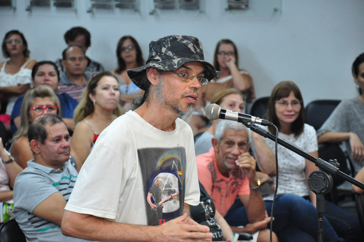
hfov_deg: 13.1
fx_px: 1591
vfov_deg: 8.7
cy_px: 121
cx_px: 182
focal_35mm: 158
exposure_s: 1/80
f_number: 5.6
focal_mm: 105
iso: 1600
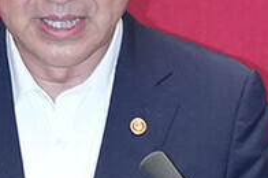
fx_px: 7284
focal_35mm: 980
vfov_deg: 1.4
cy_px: 195
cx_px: 64
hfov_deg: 2.1
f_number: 4
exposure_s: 1/125
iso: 2500
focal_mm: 200
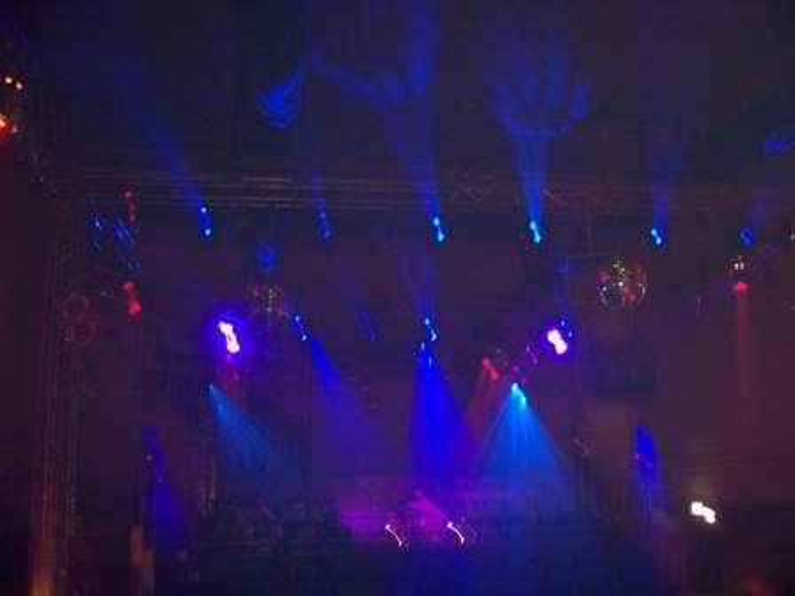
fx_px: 827
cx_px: 398
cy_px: 298
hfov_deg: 51.4
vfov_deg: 39.7
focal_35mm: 36
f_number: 3
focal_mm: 6
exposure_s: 1/2
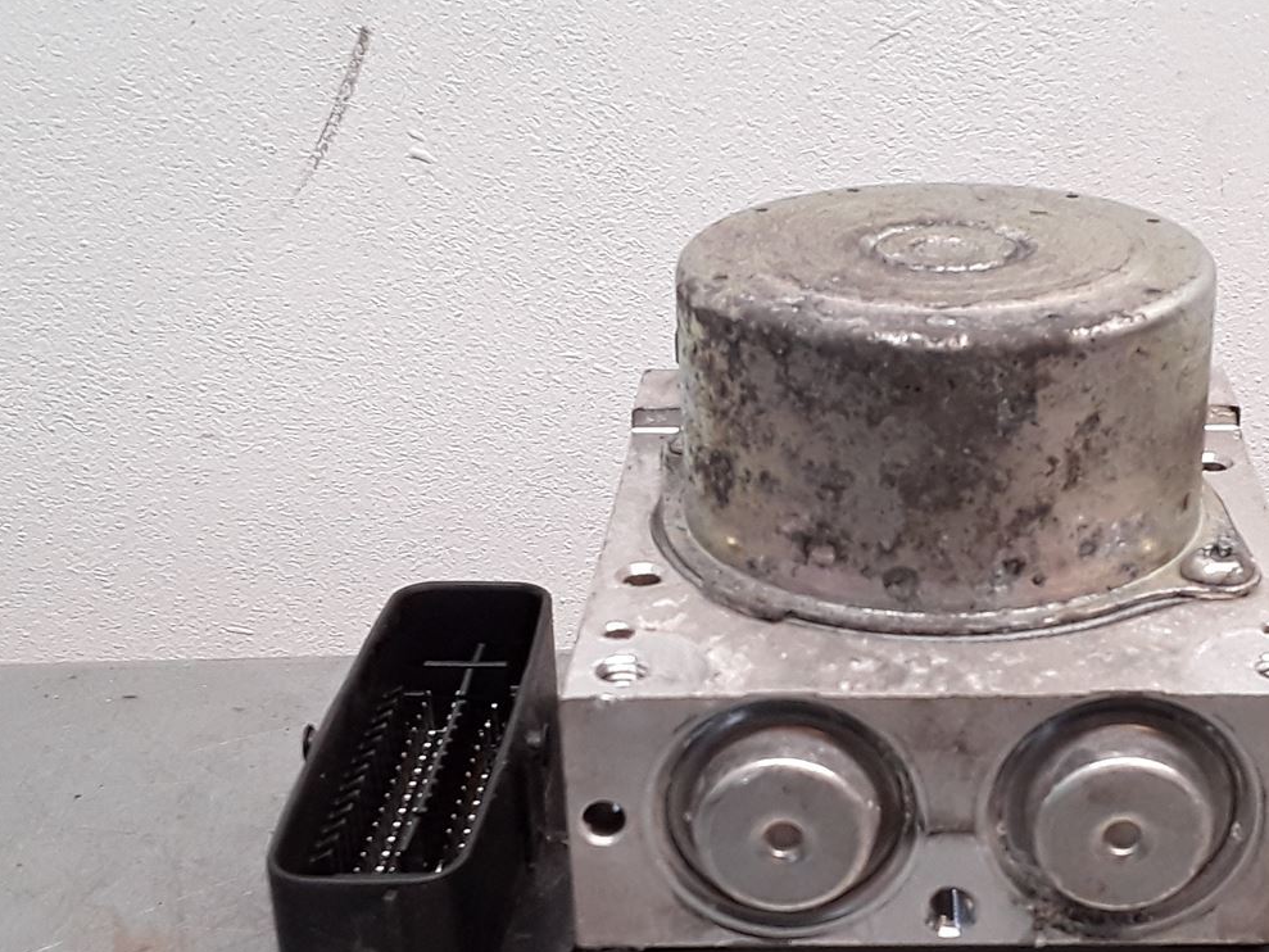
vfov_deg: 25.0
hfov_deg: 32.9
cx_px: 874
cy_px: 670
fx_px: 2127
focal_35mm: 58
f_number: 1.9
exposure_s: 1/107
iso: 100
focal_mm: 2.91
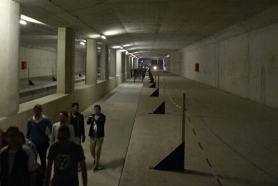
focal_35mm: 37
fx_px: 286
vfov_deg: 35.6
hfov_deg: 51.7
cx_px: 120
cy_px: 59
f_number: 3.5
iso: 800
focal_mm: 18
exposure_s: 1/15
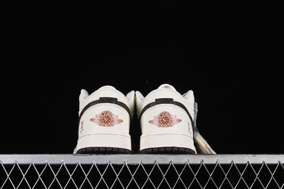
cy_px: 94
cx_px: 142
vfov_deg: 18.2
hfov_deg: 27.0
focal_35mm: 75
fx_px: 592
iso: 160
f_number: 8
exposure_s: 1/80
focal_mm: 50
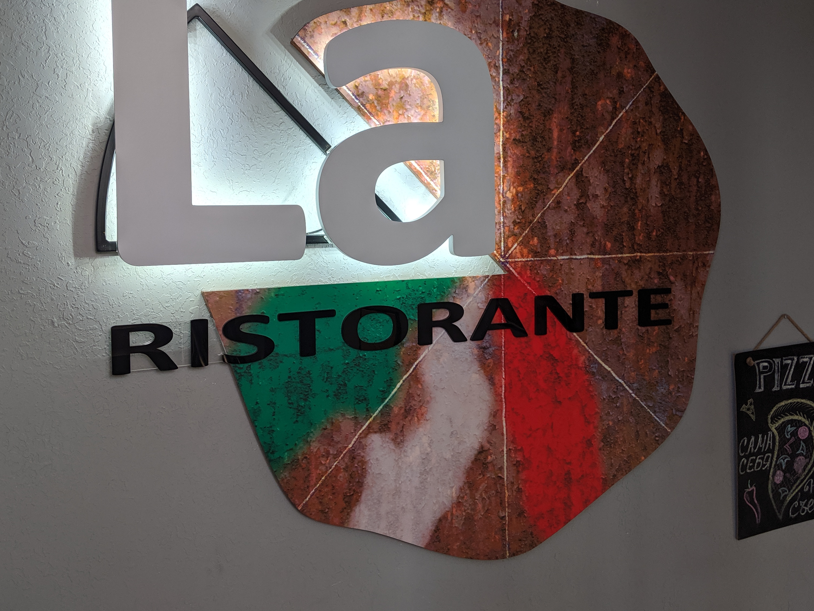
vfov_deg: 39.3
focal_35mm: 36
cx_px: 364
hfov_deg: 51.3
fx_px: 847
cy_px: 221
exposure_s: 1/125
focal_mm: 4.44
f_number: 1.8
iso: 69
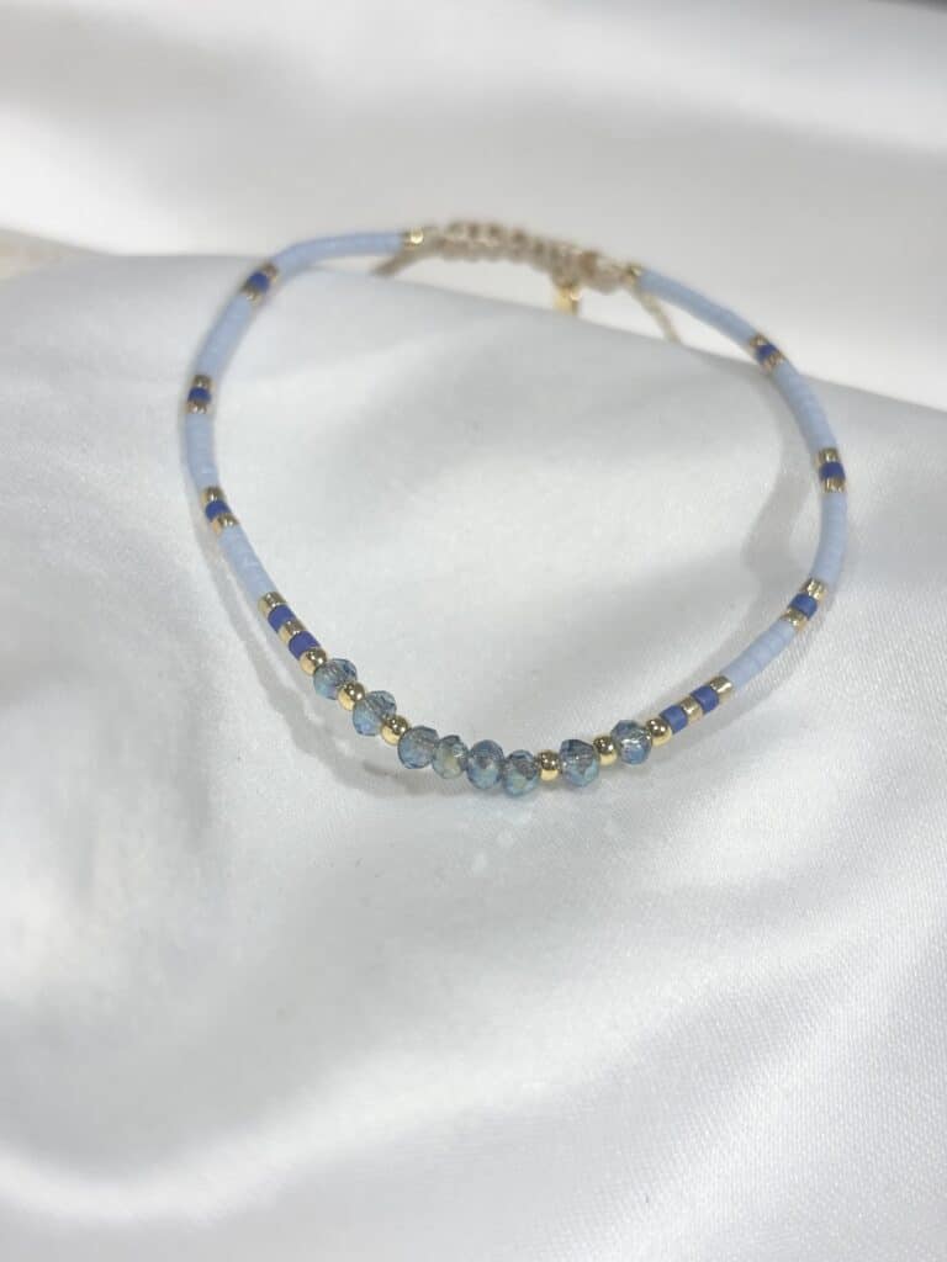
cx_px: 474
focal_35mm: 52
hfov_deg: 28.0
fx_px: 1897
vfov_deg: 36.8
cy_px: 631
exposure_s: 1/262
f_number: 1.6
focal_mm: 5.96
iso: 32
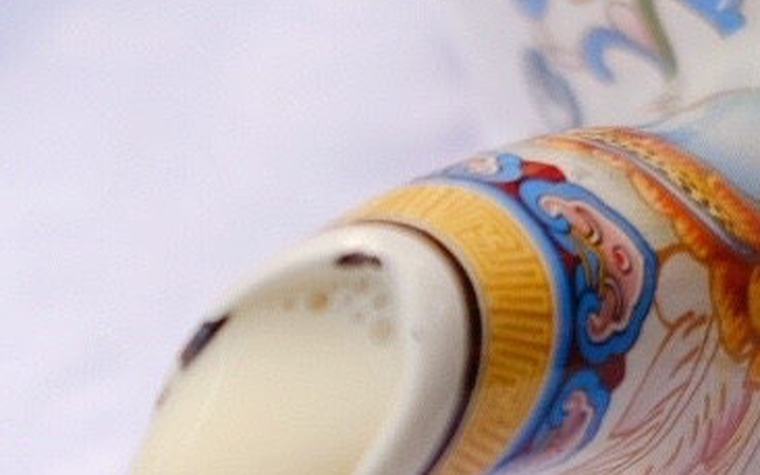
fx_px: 3584
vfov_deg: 7.4
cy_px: 817
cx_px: -118
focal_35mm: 173
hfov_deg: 11.9
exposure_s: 1/2500
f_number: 2.8
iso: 320
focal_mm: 23
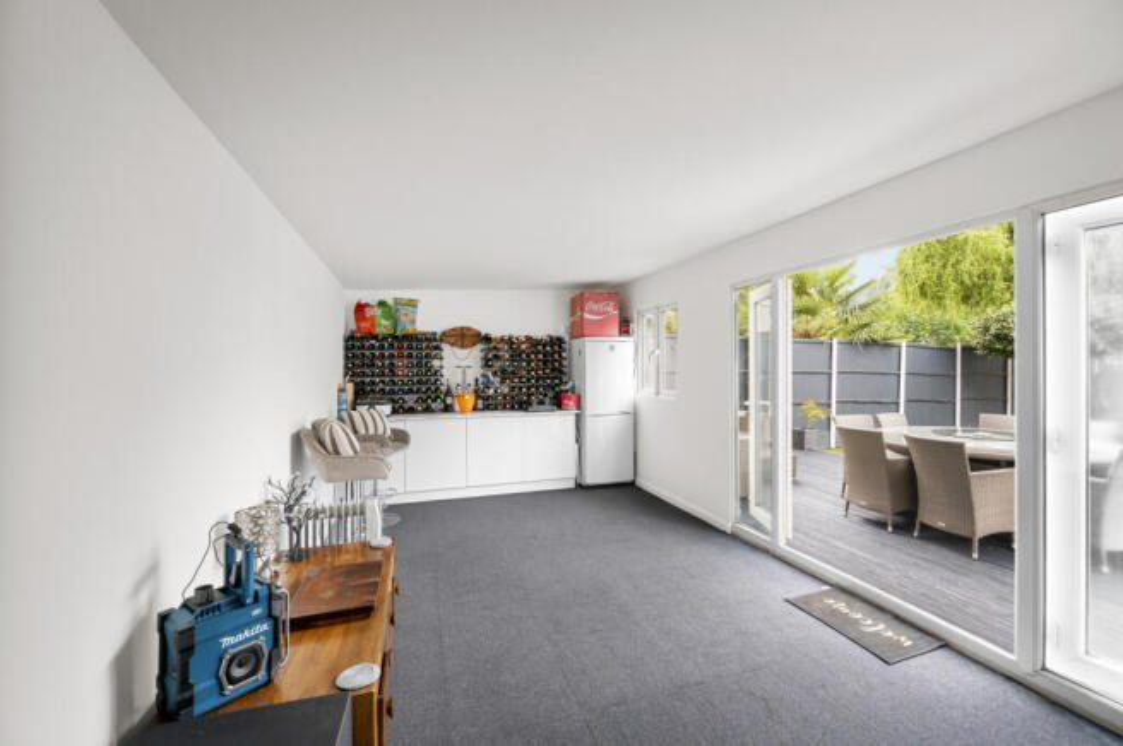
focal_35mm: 14
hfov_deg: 104.3
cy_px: 373
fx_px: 436
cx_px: 562
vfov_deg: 81.1
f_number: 8
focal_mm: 14
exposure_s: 1/20
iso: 400
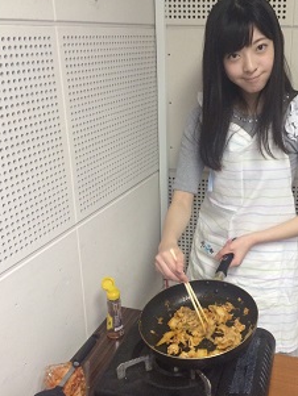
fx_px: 447
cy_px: 198
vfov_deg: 47.8
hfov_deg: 36.2
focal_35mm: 39
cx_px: 216
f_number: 2.2
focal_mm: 4.15
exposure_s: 1/33
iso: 200
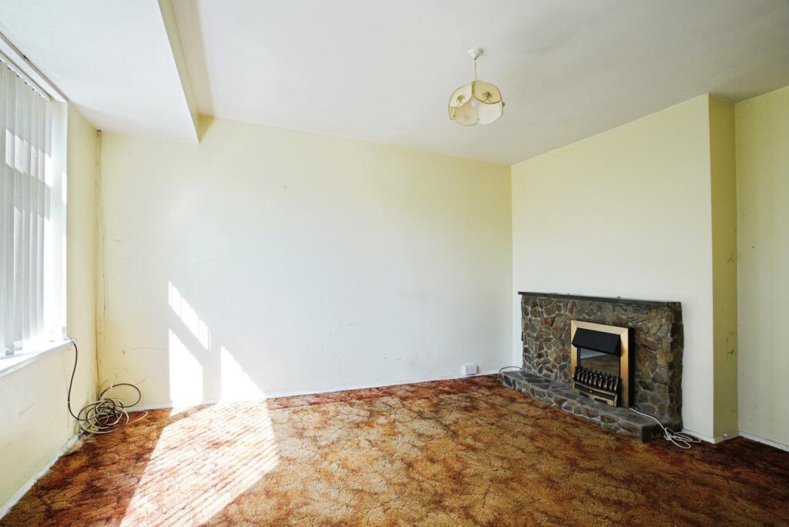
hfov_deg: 96.7
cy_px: 264
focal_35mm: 16
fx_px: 351
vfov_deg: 73.8
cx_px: 394
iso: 2000
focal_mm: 16
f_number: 8
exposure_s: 1/250
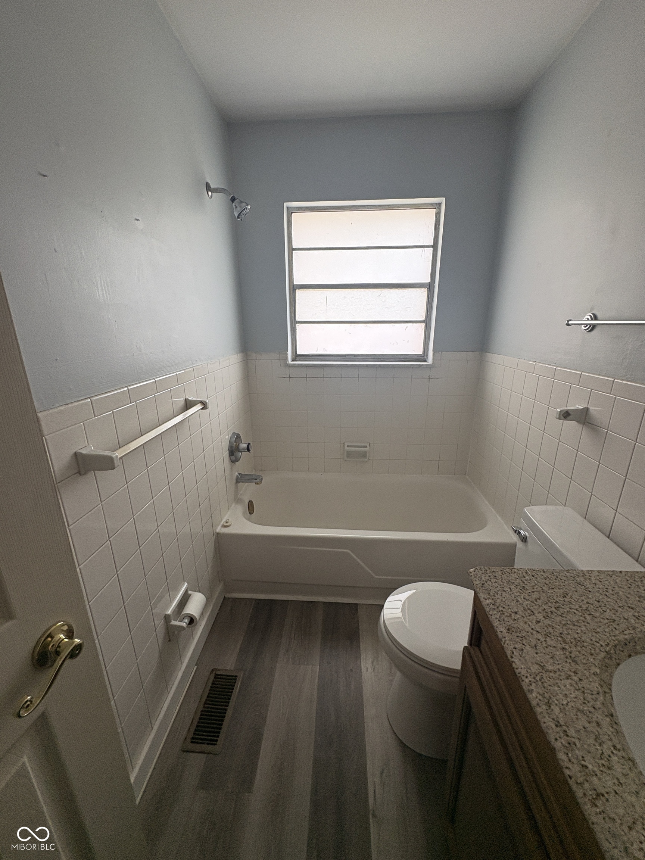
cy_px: 430
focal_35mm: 14
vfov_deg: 102.1
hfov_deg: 85.7
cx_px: 322
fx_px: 348
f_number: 2.2
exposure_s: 1/99
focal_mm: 2.22
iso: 125
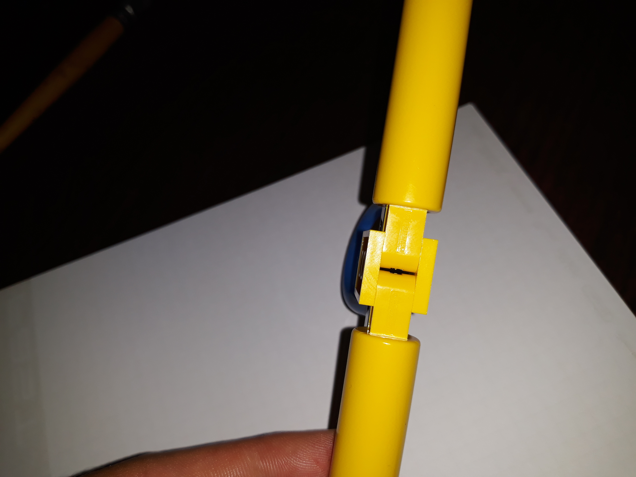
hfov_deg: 65.3
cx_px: 318
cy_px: 238
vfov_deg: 51.4
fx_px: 496
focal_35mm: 27
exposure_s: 1/450
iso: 40
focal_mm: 3.71
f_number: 1.7
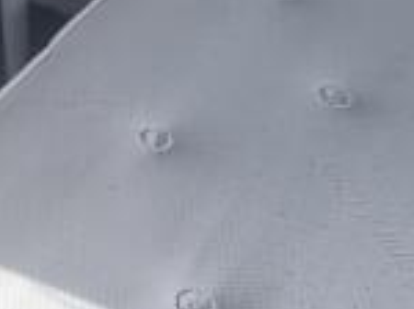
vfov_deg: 13.5
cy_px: -353
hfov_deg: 19.8
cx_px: -157
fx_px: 1063
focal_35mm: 89
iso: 50
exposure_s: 1/329
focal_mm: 2.2
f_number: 2.2
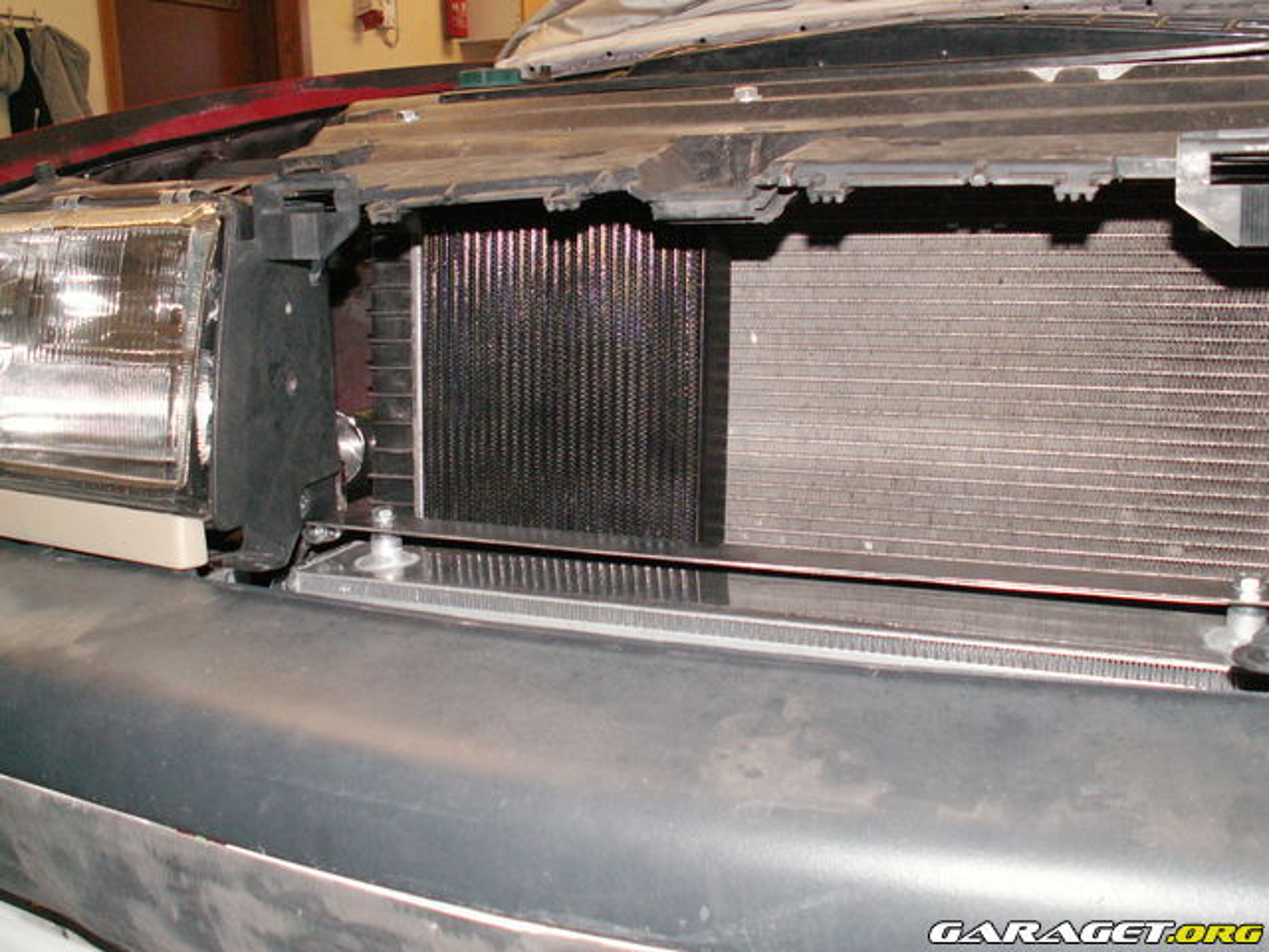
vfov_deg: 40.7
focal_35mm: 35
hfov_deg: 52.6
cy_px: 476
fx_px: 1283
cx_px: 634
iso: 160
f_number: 2.8
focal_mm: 5.86
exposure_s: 1/40
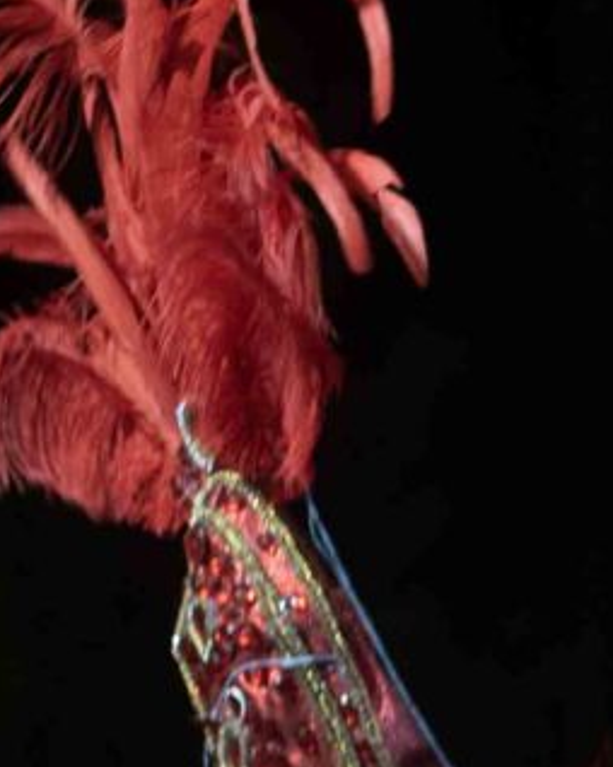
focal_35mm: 378
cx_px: 2307
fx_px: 8581
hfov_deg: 3.9
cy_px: 1152
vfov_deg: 5.1
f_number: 2.8
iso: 800
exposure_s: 1/125
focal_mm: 50
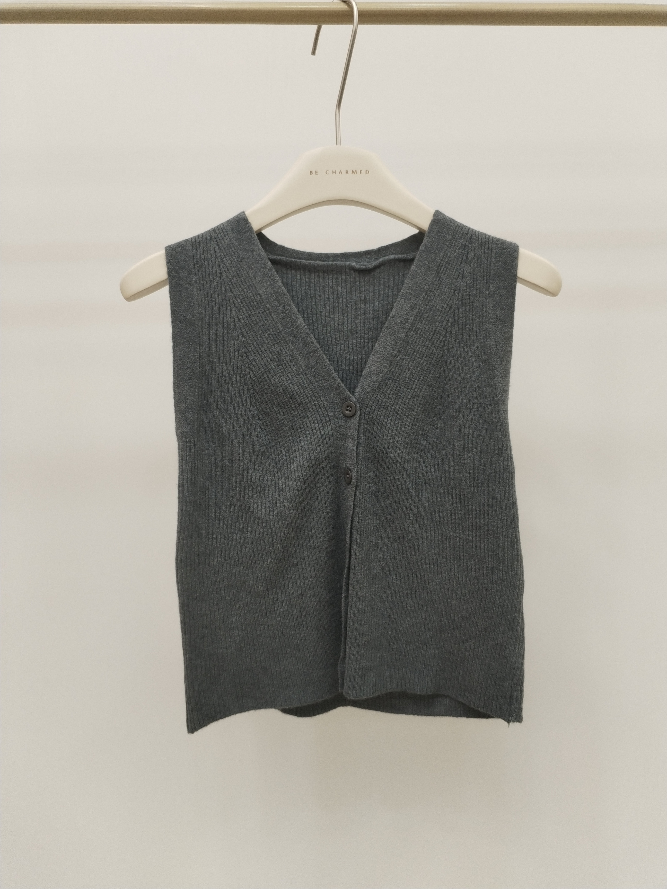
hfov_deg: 48.2
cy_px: 444
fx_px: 745
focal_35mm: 29
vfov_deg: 61.7
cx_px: 334
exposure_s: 1/120
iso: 293
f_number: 1.8
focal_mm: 4.75
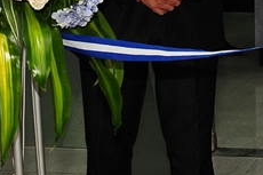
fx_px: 1168
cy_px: -37
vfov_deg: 8.5
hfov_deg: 12.3
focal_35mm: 160
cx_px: 383
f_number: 5
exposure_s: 1/125
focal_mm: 24
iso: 500
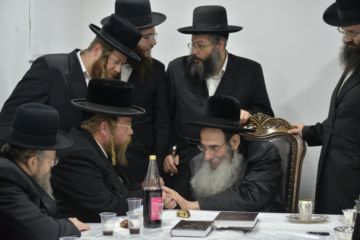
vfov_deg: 13.7
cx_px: 180
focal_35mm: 100
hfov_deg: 20.4
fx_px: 1000
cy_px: 120
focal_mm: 100
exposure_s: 1/100
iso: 2000
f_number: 4
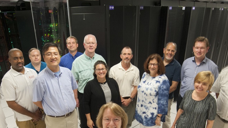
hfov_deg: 61.0
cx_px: 108
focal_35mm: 32
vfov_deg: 34.7
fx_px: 193
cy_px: 114
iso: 1600
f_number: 6.3
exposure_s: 1/30
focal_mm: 18
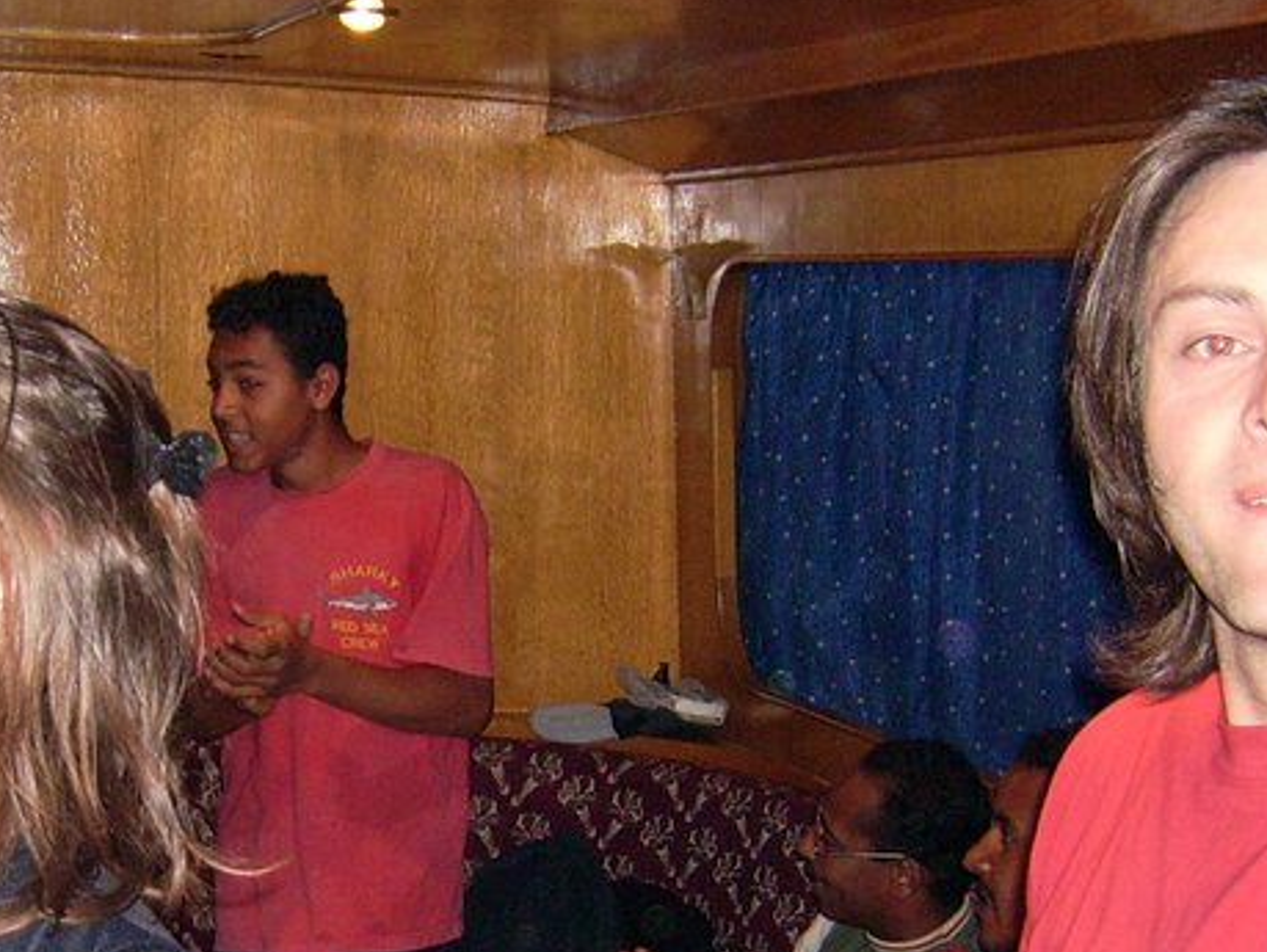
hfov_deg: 24.8
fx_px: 2857
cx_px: 373
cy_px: 687
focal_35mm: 78
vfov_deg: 18.8
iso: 100
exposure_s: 1/60
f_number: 2.8
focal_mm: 5.95
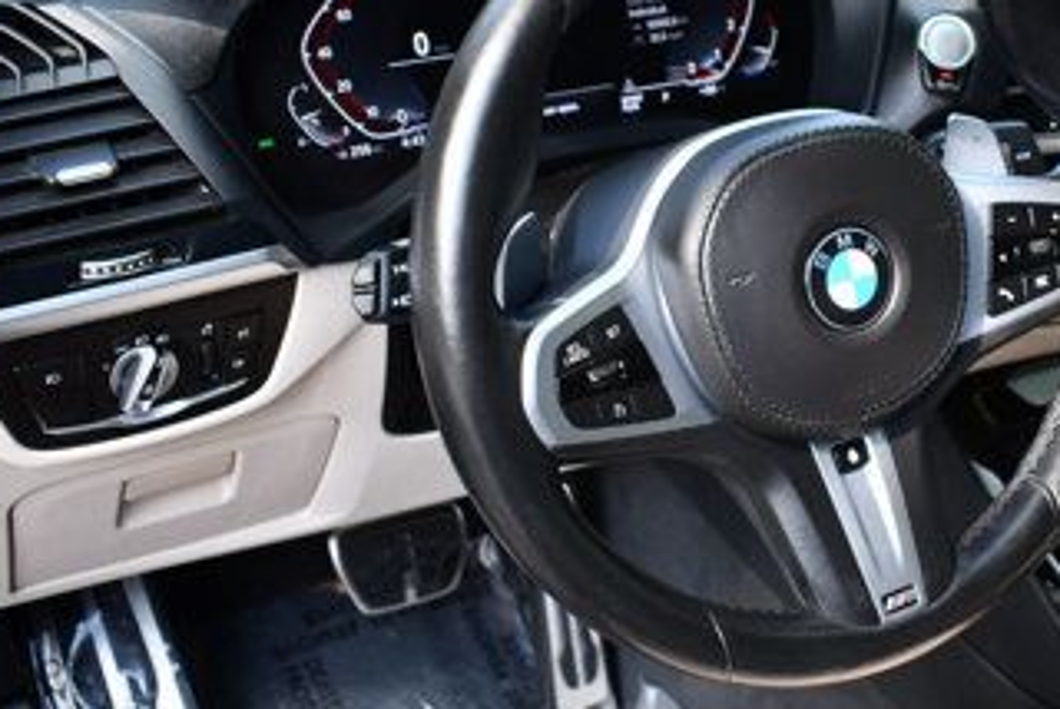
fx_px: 1768
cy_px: 363
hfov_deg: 32.7
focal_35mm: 60
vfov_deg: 22.7
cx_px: 805
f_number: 3.5
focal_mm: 20
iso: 400
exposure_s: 1/250
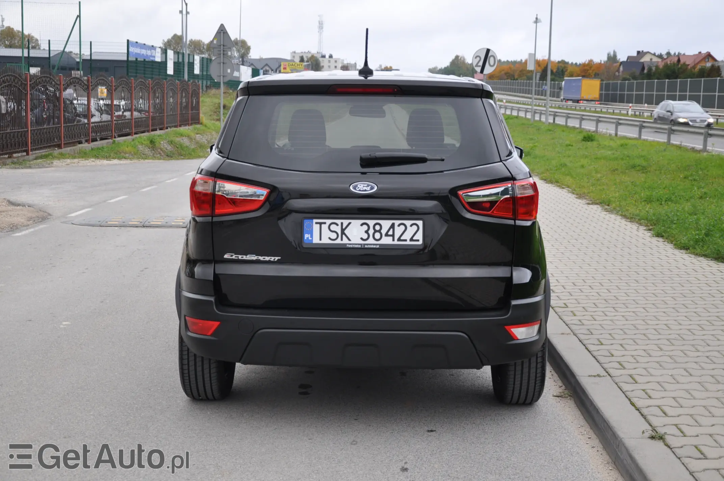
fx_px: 1024
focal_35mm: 51
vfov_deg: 26.4
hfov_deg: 38.9
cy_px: 240
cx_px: 362
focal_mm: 34
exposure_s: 1/100
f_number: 5
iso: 400
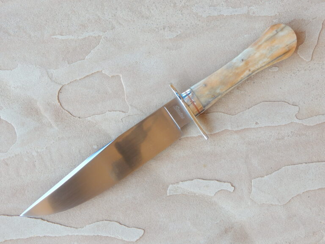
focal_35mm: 69
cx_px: 162
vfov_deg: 21.3
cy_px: 122
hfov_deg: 28.2
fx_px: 648
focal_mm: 12.3
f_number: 4.1
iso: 125
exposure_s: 1/60
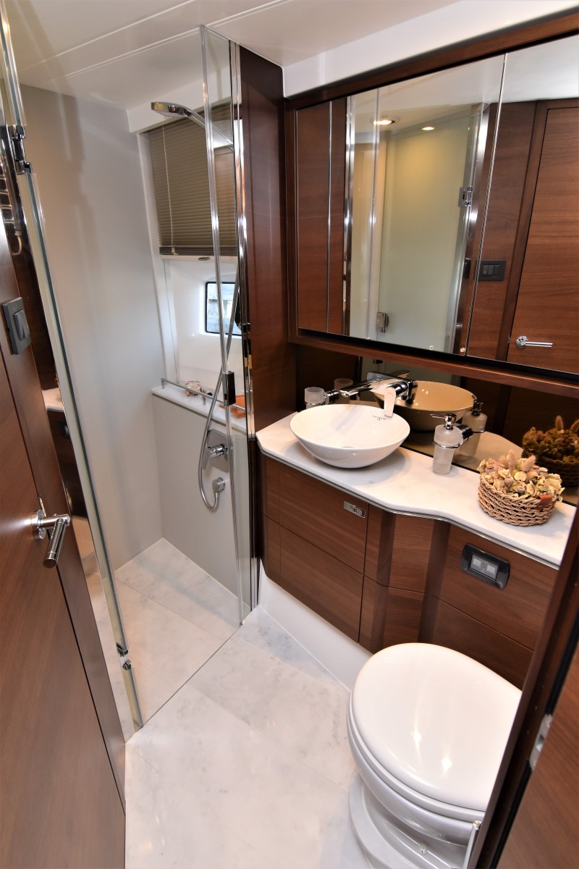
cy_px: 434
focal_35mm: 18
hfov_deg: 67.4
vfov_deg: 90.0
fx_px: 434
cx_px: 290
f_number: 4.5
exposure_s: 1/80
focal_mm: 12
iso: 800
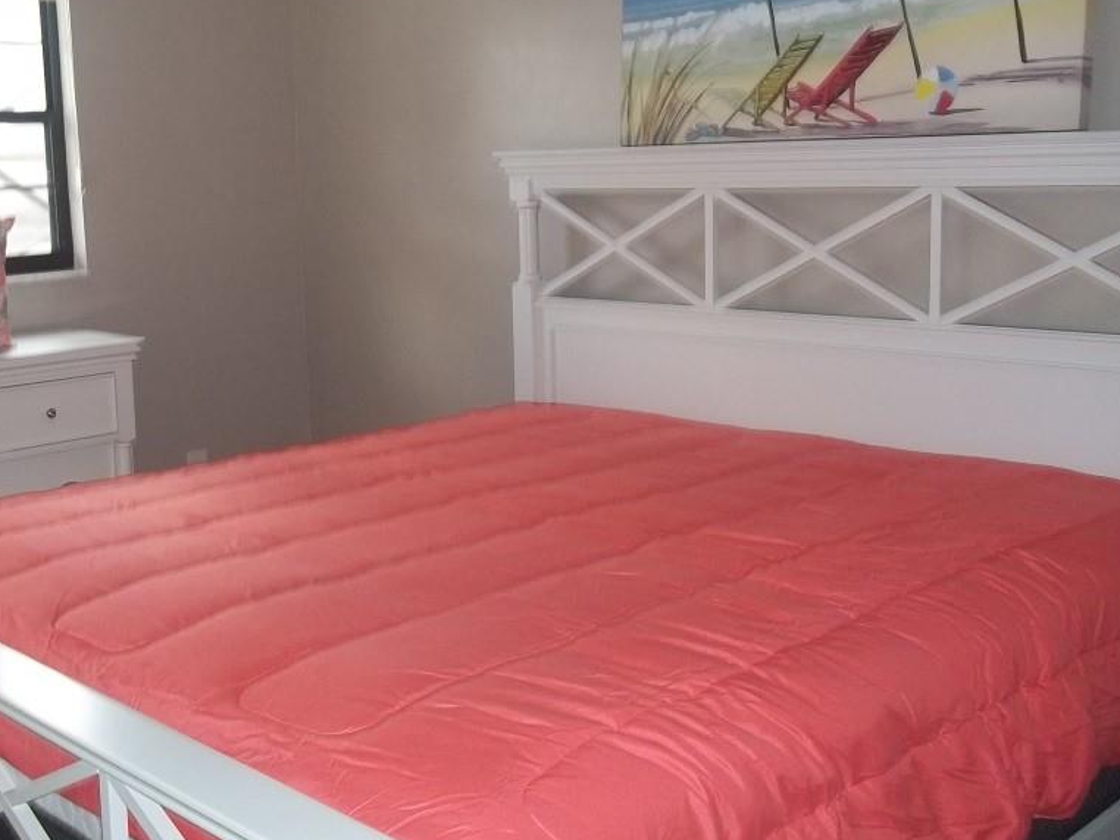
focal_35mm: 43
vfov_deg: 33.6
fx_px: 1392
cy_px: 382
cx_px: 401
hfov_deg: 43.4
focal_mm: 5.7
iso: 160
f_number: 2.9
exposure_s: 1/30
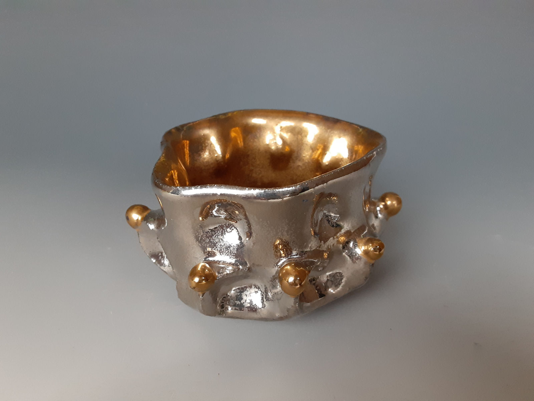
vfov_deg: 51.4
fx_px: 417
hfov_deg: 65.3
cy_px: 200
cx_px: 267
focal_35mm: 27
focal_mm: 2.91
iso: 250
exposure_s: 1/60
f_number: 1.9
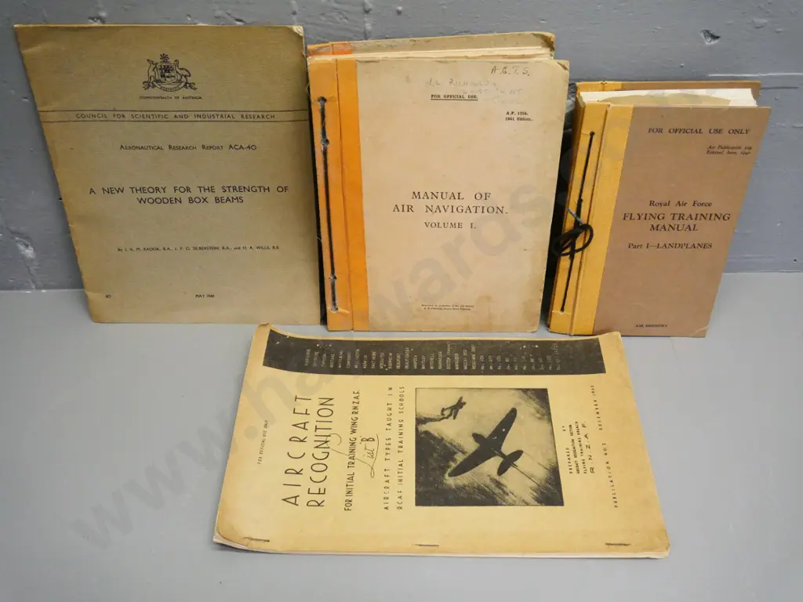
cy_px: 301
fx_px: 789
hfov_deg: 54.0
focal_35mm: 34
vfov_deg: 41.8
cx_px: 402
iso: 3200
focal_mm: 17
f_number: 5
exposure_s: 1/200
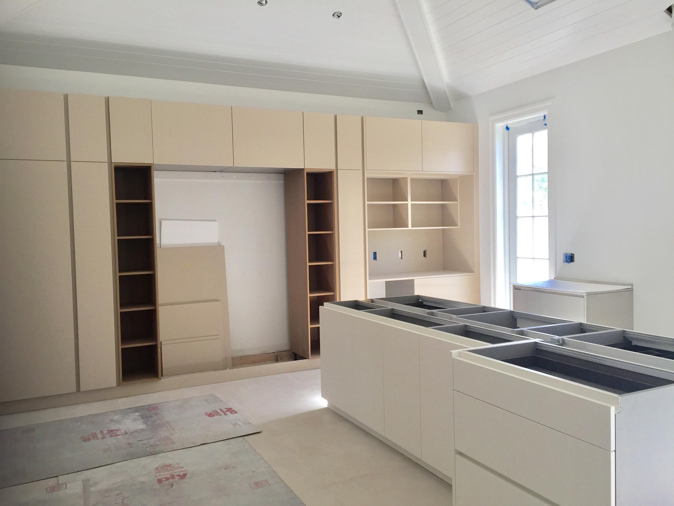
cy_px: 253
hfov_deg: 61.7
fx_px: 565
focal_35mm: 29
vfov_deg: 48.2
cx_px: 337
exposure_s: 1/120
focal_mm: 4.15
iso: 50
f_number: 2.2
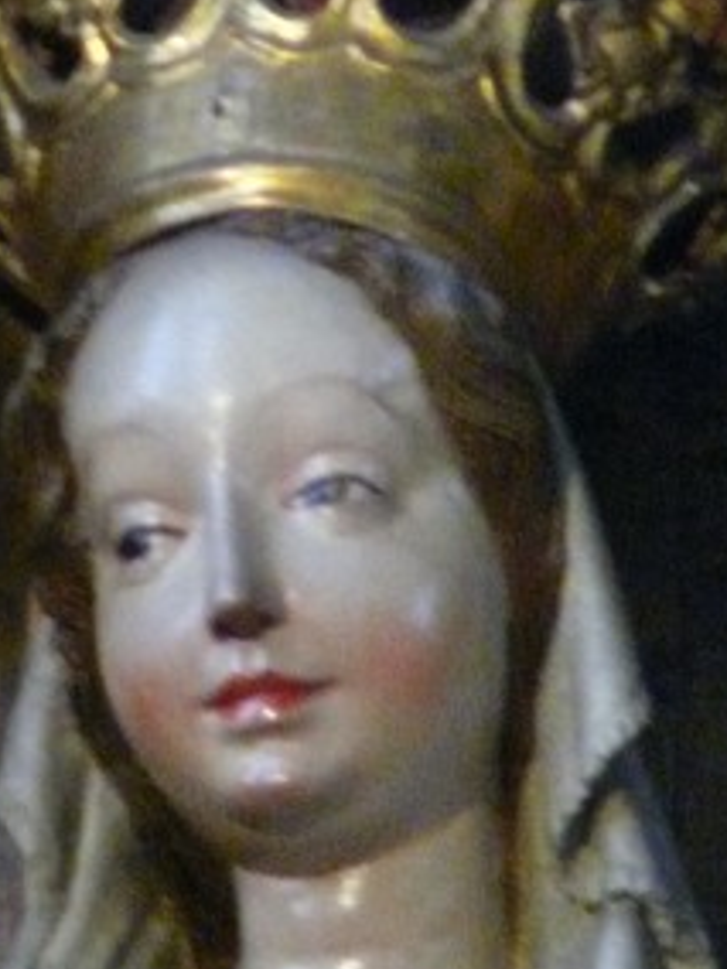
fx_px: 31055
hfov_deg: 1.3
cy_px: 502
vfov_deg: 1.8
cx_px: 150
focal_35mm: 1109
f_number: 3.7
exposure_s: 1/10
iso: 800
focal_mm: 88.8
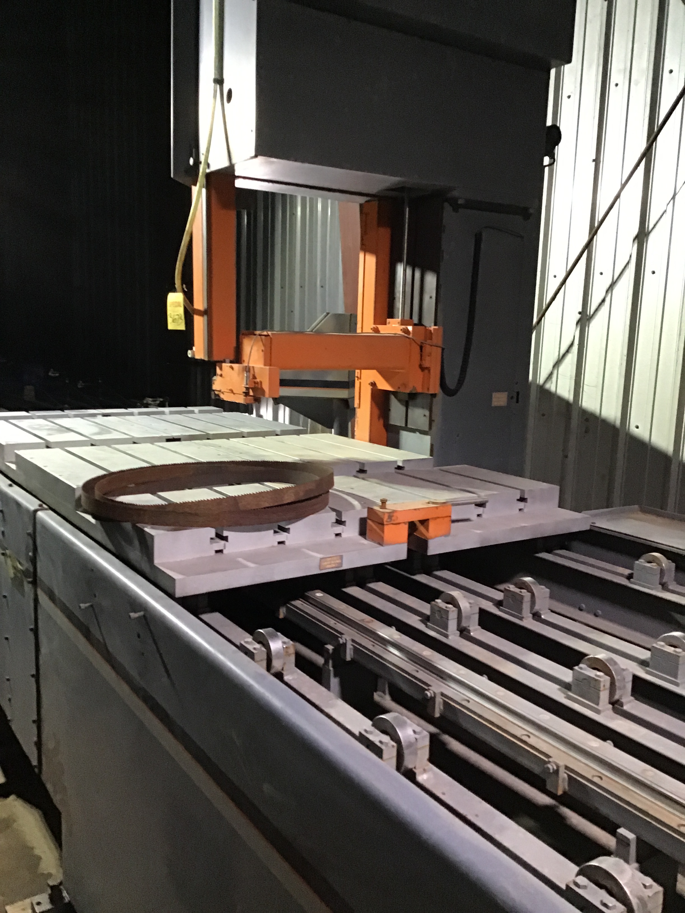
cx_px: 342
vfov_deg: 58.4
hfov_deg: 45.4
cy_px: 456
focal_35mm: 31
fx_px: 818
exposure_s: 1/24
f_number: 2.4
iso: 200
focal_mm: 3.3
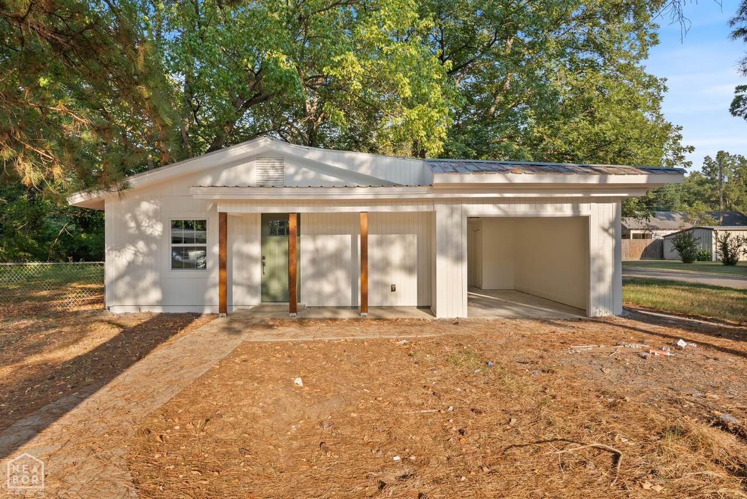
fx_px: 457
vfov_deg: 57.3
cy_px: 250
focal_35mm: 22
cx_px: 374
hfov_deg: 78.5
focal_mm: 22
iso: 250
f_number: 9
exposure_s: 1/50
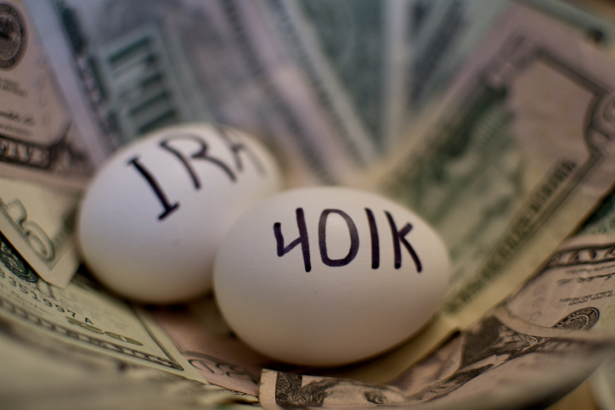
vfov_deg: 26.0
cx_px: 308
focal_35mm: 52
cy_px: 205
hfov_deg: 38.2
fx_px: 888
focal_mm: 35
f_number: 2.2
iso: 280
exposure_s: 1/60
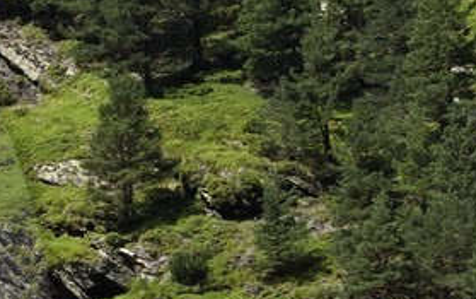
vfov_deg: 4.7
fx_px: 3636
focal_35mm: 280
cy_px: 401
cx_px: -647
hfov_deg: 7.1
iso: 200
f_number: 9
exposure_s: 1/320
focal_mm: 48
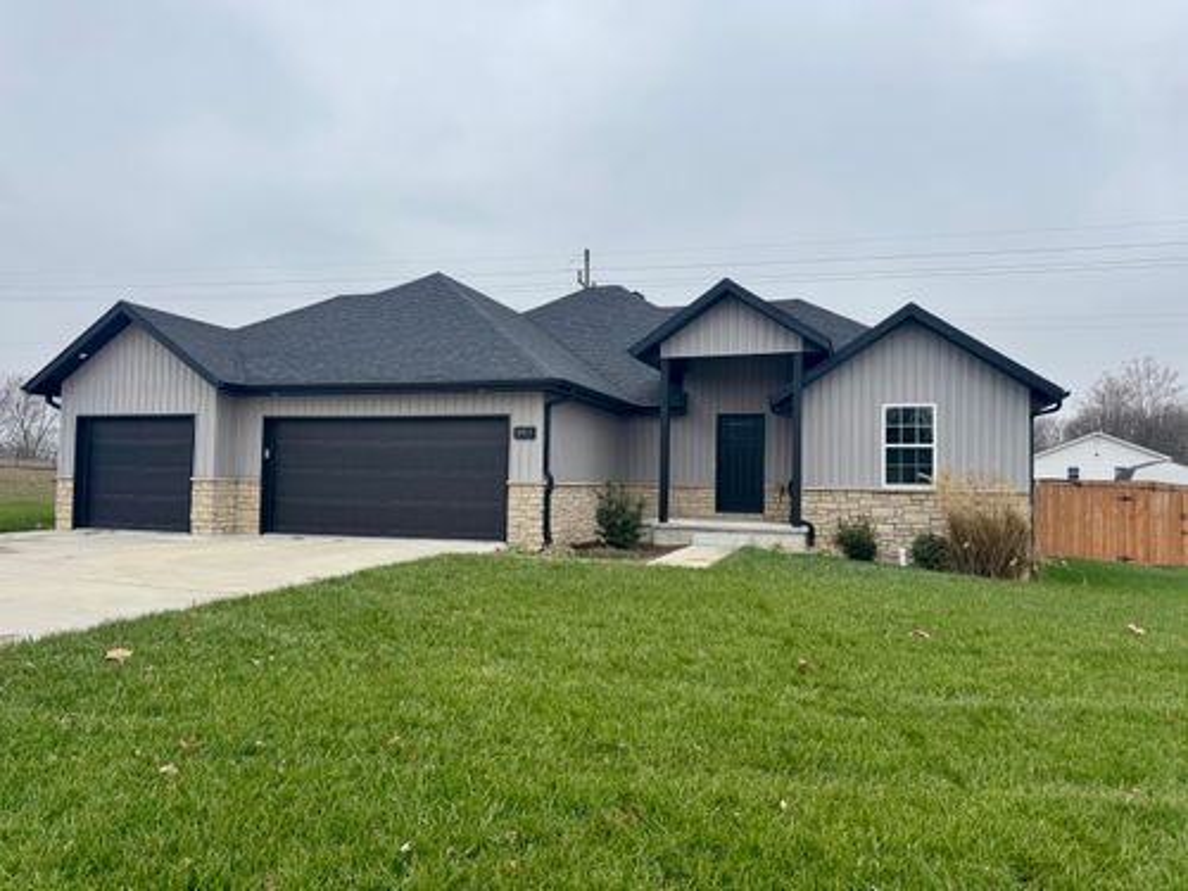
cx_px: 594
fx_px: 824
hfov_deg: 71.6
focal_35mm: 24
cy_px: 446
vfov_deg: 56.8
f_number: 1.78
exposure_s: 1/1076
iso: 80
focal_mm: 6.76
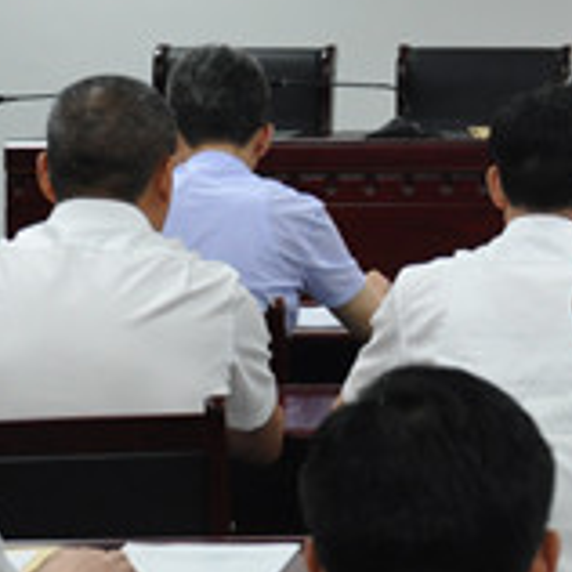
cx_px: 963
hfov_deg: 8.1
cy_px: 56
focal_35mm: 209
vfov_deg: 8.3
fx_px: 3907
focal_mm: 40
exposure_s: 1/40
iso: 1000
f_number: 6.3
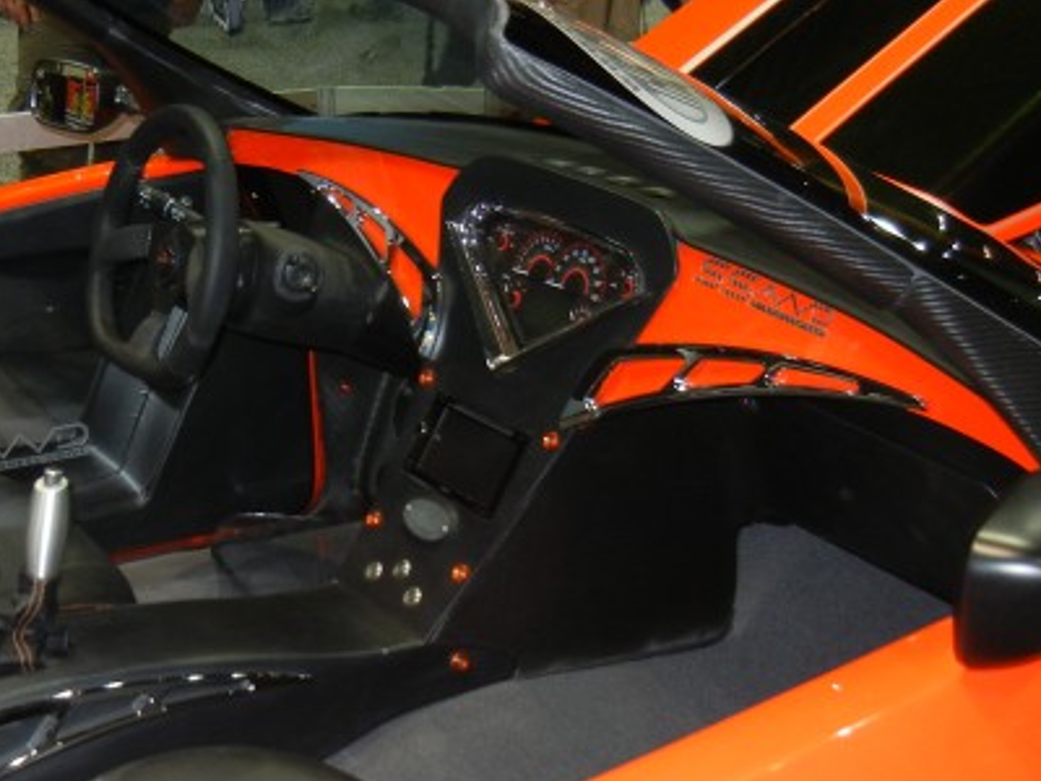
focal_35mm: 60
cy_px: 489
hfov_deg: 31.7
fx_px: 1804
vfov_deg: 24.3
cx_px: 276
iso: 200
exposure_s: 1/30
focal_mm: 5.4
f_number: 3.5
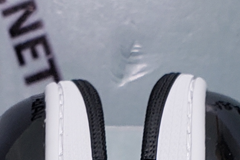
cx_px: 112
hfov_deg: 12.1
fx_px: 1134
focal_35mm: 170
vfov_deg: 7.3
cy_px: 453
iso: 50
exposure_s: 1/50
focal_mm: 4.3
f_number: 2.4
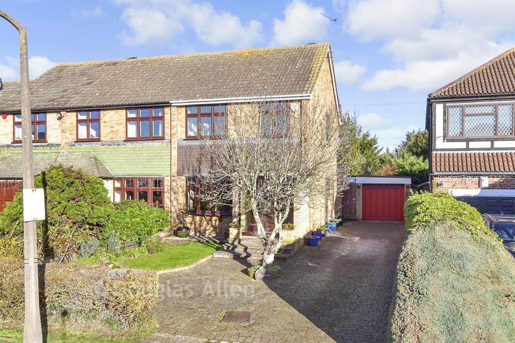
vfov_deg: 53.1
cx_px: 258
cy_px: 172
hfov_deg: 73.7
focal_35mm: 24
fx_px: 343
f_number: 10
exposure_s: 1/400
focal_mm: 16
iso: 500
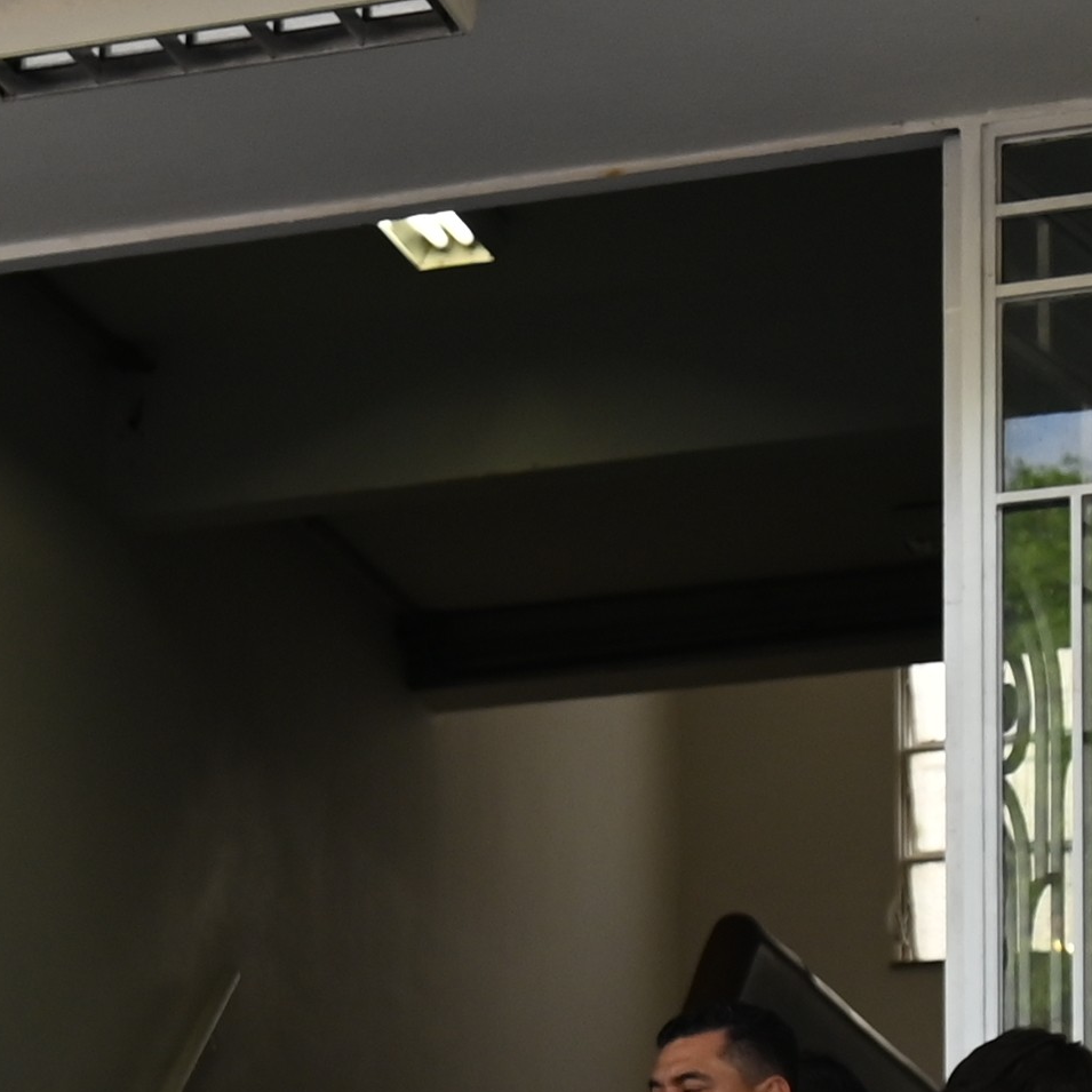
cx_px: -654
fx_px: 5925
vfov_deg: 9.9
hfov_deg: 10.1
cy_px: 2003
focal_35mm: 166
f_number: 4.5
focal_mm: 31
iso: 320
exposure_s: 1/250
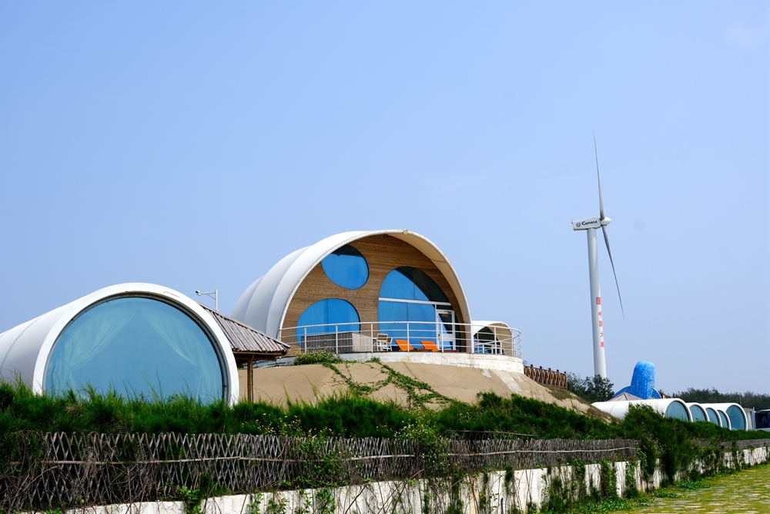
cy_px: 257
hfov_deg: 41.1
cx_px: 385
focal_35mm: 48
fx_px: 1027
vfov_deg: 28.1
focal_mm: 32.1
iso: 160
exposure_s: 1/250
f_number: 13
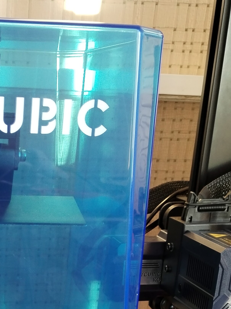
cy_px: 417
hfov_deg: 19.1
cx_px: -18
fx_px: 659
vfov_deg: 23.0
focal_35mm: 74
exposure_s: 1/33.3
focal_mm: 4.75
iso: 312
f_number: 1.8
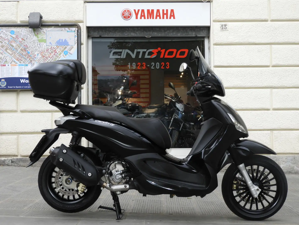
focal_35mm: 55
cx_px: 150
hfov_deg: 34.9
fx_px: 475
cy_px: 112
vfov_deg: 26.6
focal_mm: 9.9
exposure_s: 1/60
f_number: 4
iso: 100
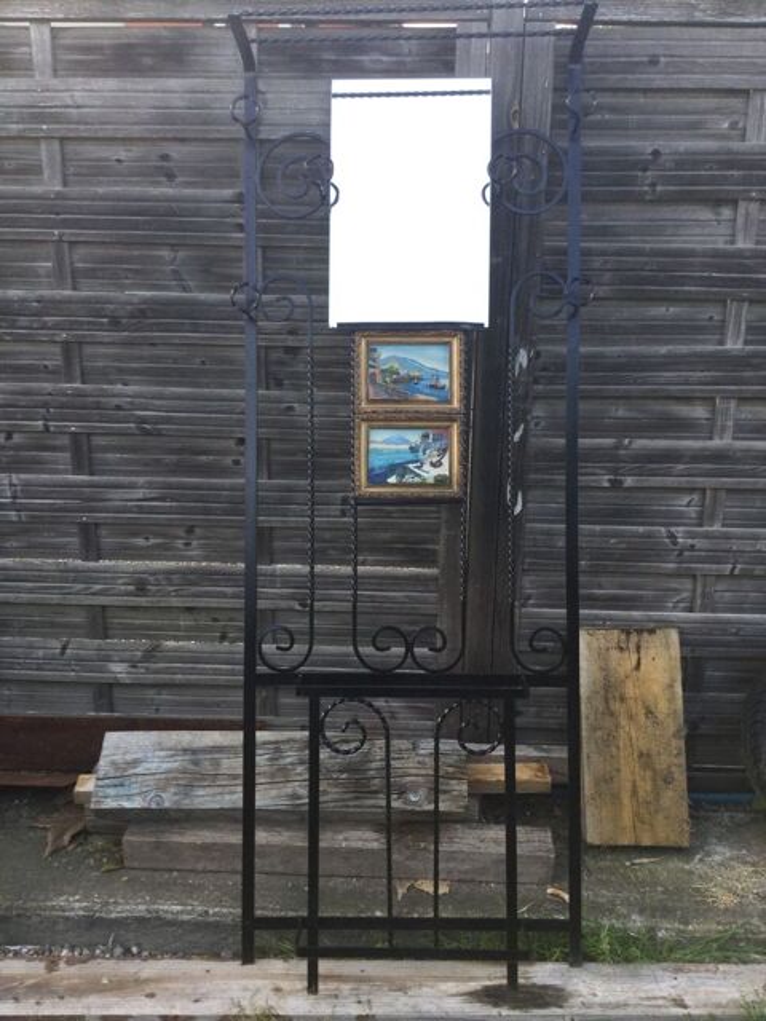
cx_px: 383
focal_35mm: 31
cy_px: 510
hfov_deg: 45.4
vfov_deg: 58.4
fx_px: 915
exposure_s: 1/100
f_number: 2.4
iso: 40
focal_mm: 3.3
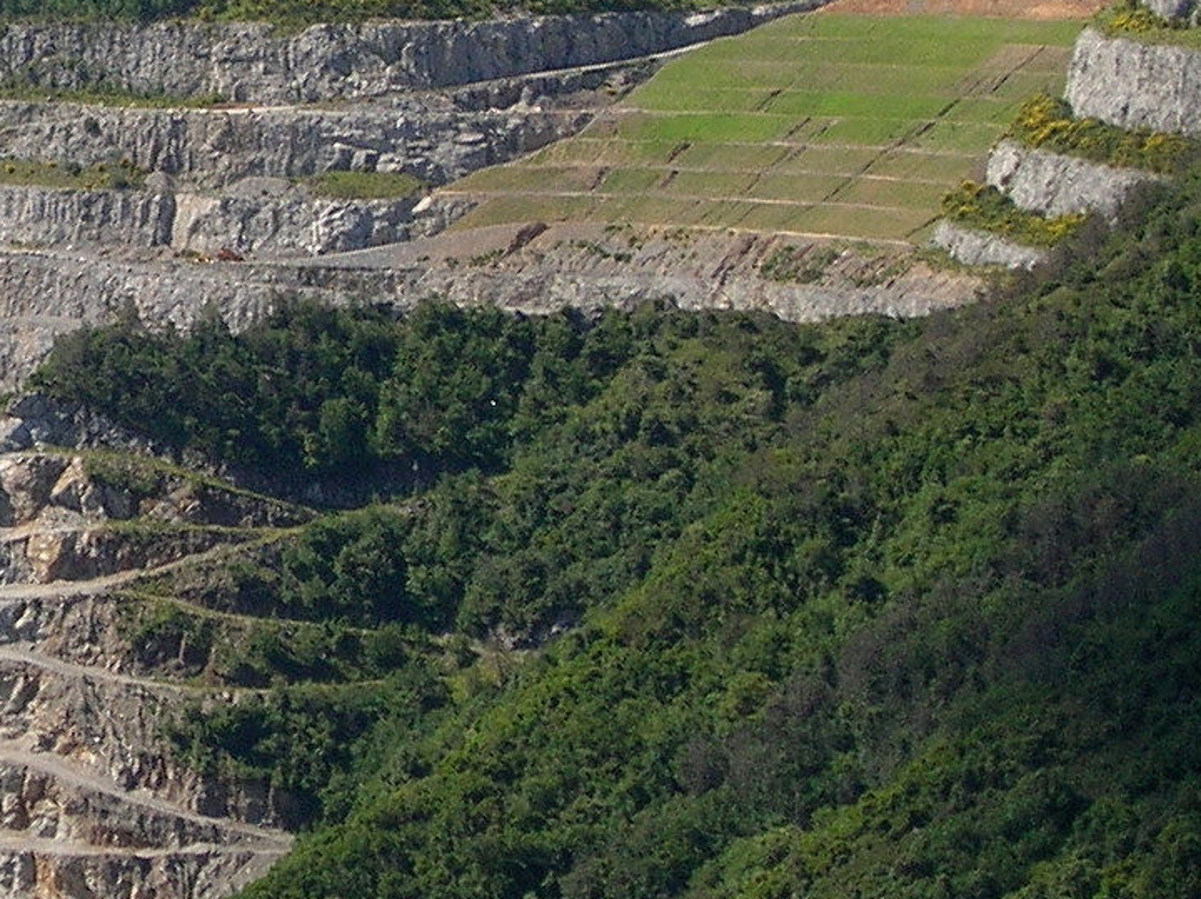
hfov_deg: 8.3
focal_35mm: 235
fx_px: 8148
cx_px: -207
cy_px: 282
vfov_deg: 6.3
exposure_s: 1/455
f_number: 4
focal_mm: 12.3
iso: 50
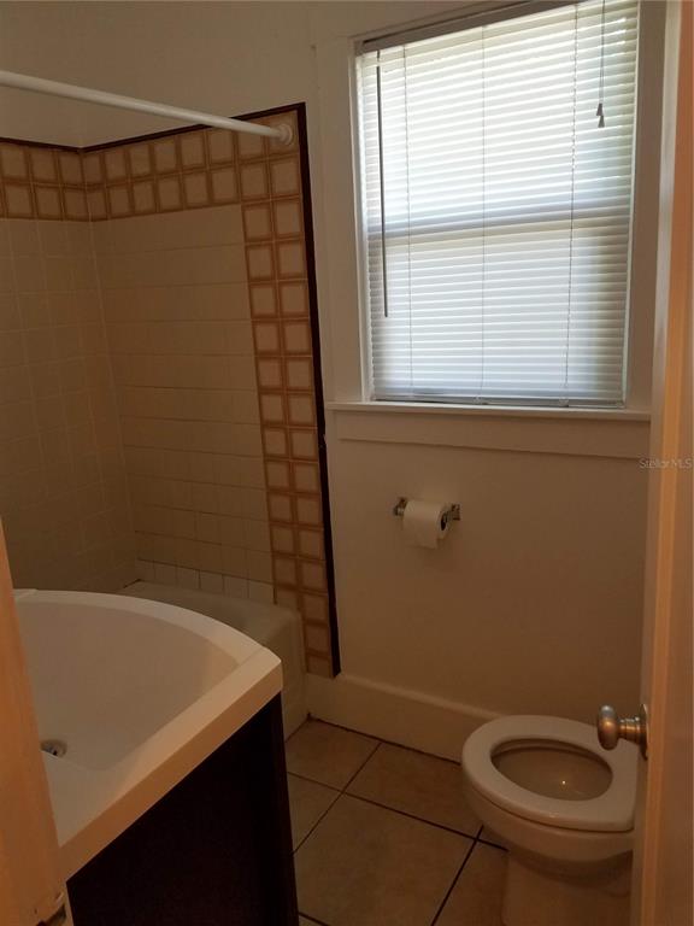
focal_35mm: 26
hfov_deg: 53.1
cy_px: 463
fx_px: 695
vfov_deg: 67.3
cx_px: 347
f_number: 1.7
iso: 125
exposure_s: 1/60
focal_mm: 4.2
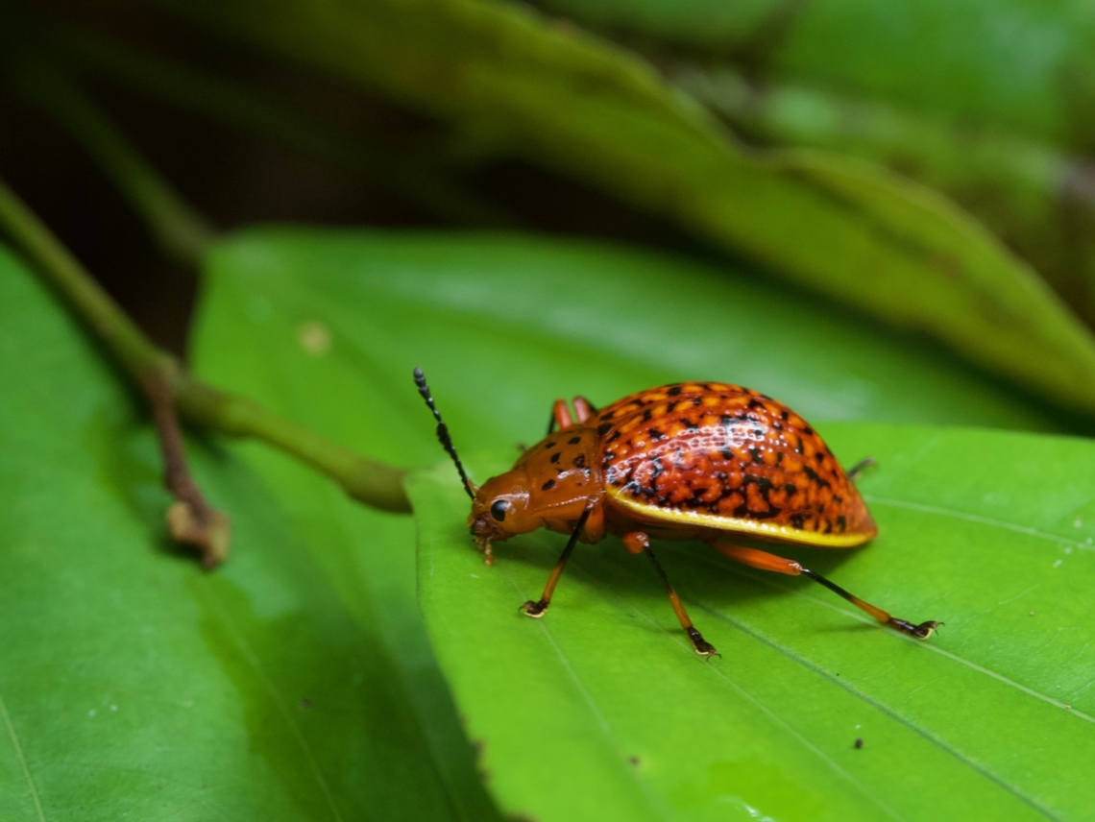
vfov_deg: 12.4
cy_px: 411
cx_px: 548
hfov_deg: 16.4
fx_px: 3798
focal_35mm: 120
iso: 1600
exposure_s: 1/50
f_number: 7.1
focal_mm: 60
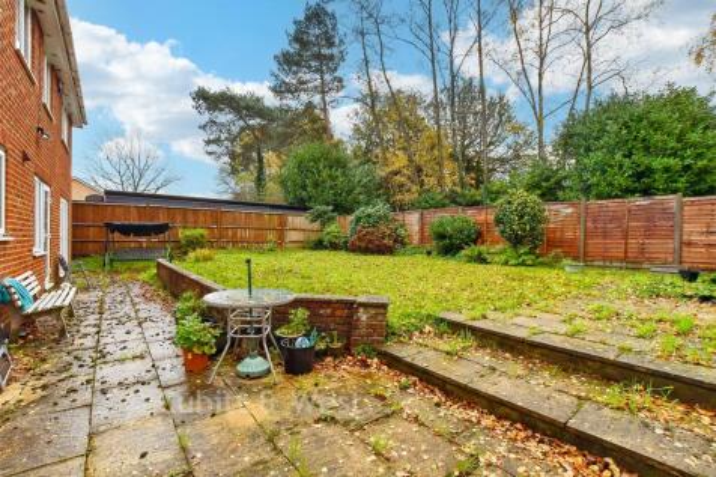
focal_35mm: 15
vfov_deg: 77.3
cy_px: 238
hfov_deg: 100.4
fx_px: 298
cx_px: 358
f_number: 8
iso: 400
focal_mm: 10
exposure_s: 1/320
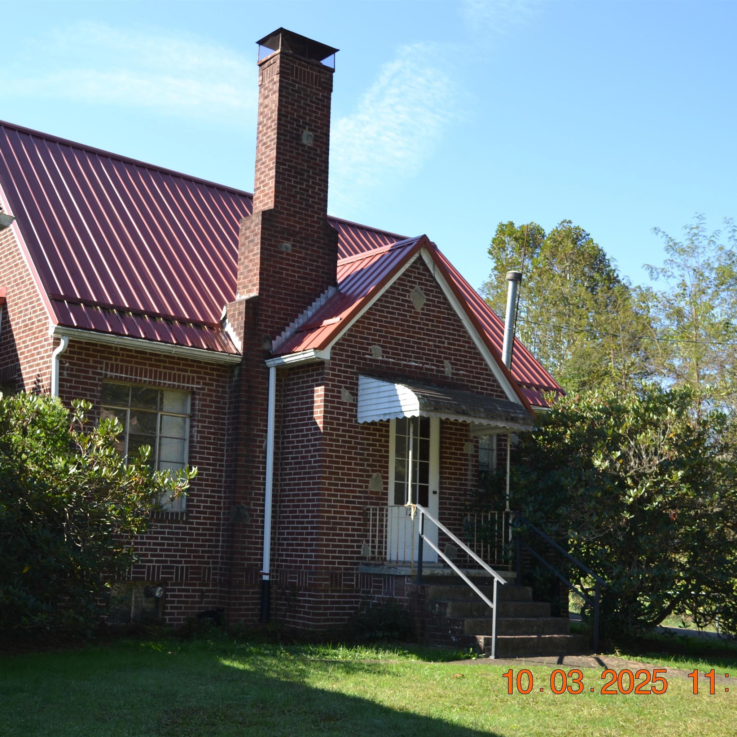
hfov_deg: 36.7
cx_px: 320
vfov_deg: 36.8
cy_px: 369
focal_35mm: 46
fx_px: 1108
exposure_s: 1/200
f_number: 5.6
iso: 100
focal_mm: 24
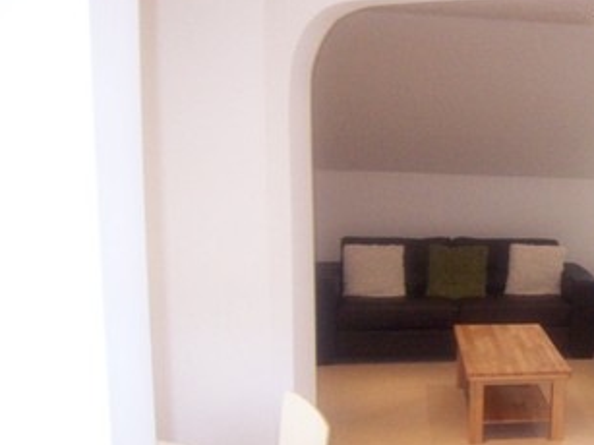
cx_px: 615
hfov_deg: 35.3
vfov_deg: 30.1
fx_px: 823
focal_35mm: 48
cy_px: 282
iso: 200
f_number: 2.8
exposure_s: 1/30
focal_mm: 3.8
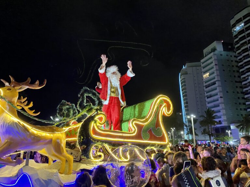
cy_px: 94
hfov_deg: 67.3
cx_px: 125
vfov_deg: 53.1
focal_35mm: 26
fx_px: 188
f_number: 1.8
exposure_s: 1/39
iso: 500
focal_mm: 4.25
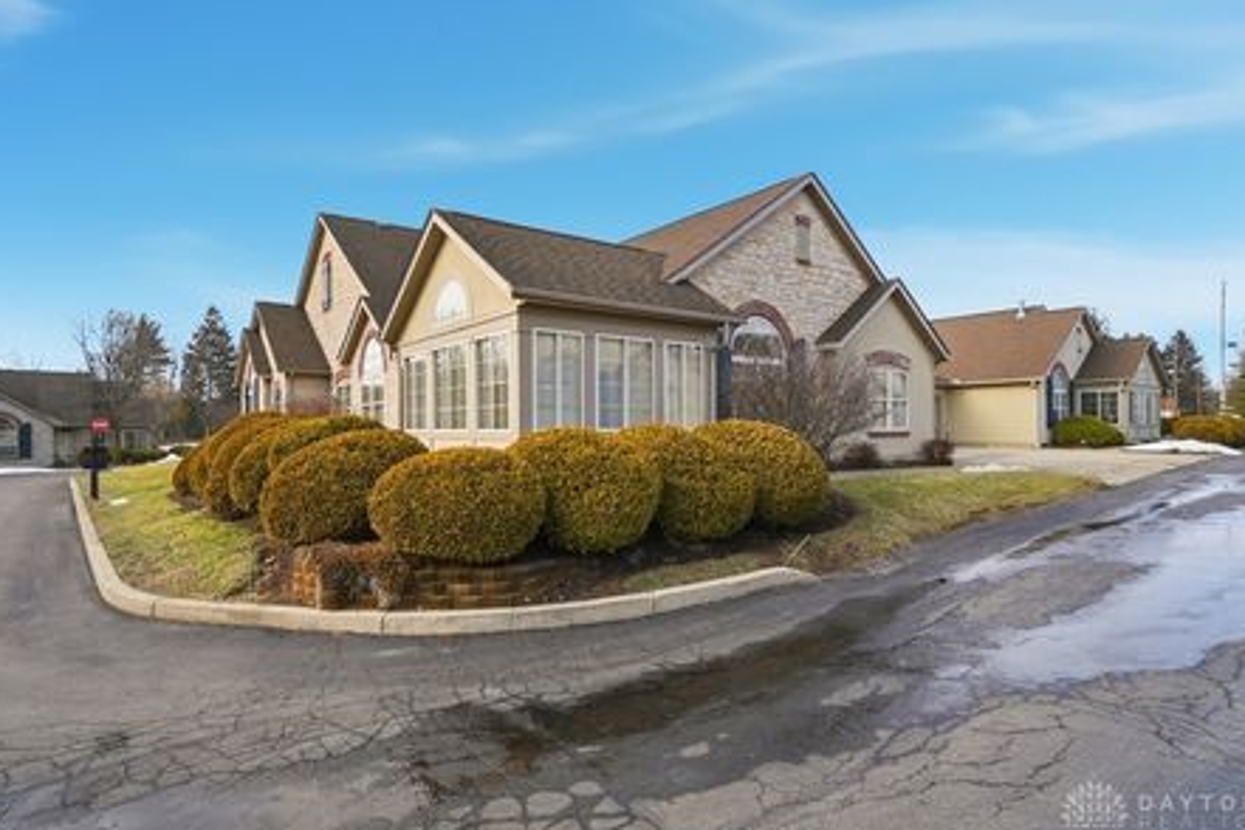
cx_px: 601
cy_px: 371
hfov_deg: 93.2
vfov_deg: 70.2
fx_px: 588
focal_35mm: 17
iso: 100
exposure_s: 1/4000
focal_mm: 10
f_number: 4
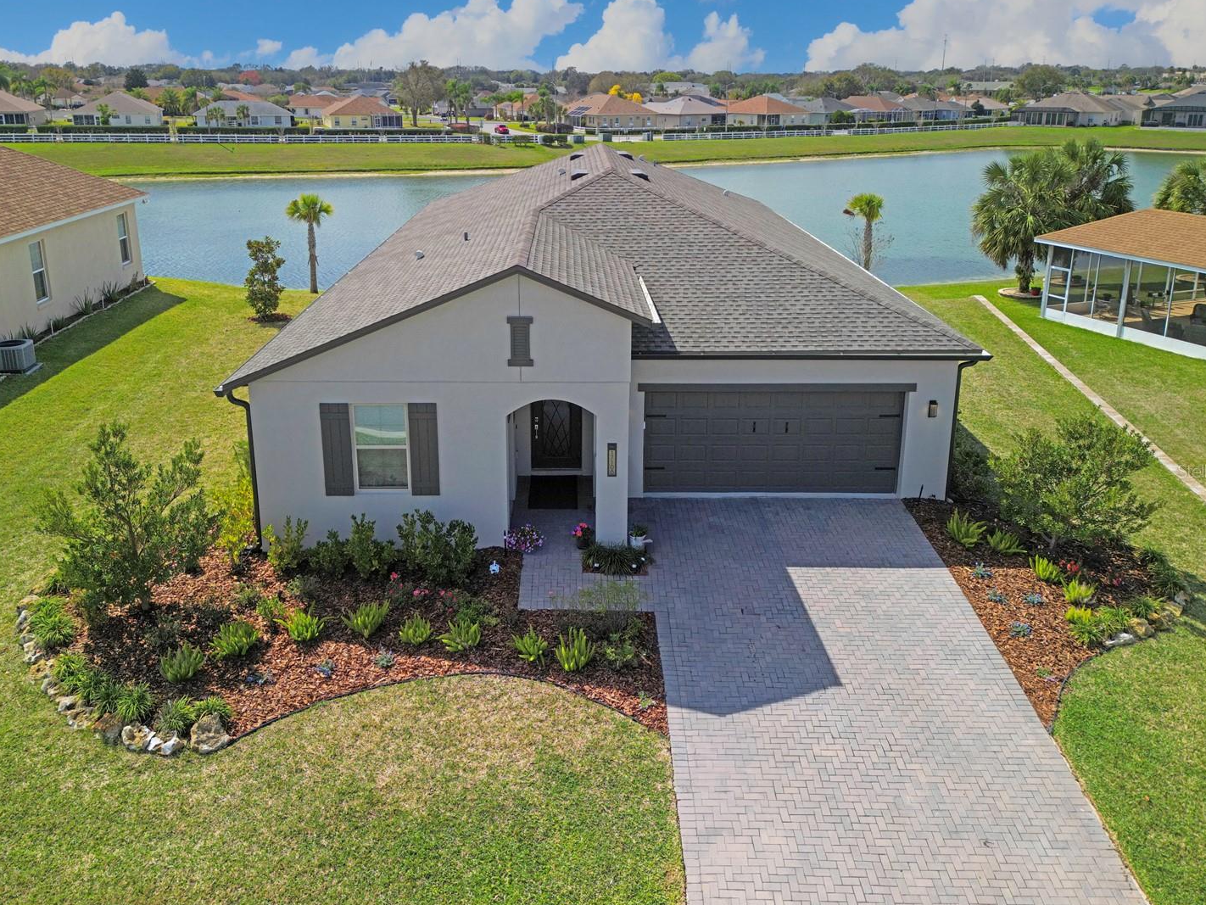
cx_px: 579
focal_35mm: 27
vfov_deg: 51.4
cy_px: 471
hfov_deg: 65.3
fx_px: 941
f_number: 1.7
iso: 100
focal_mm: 6.72
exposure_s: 1/30
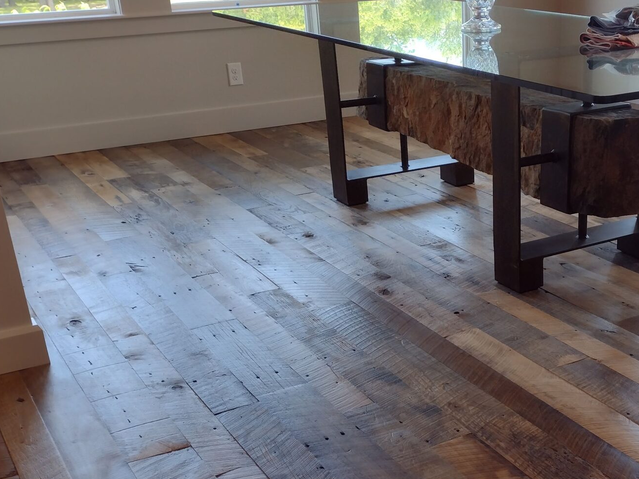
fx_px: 978
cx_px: 497
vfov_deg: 27.2
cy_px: 344
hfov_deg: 35.2
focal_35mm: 53
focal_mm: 4.71
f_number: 1.7
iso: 100
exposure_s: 1/134
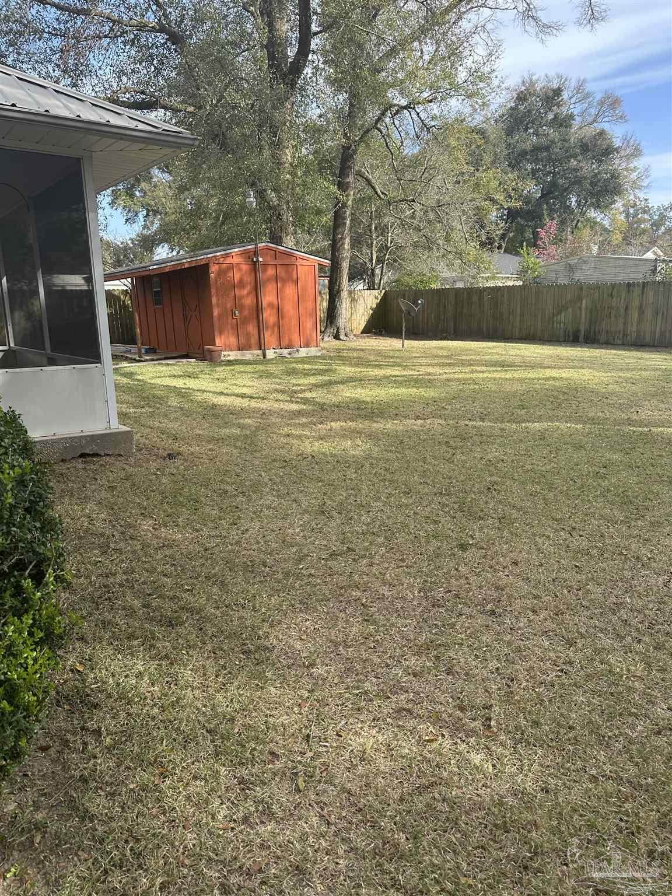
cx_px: 336
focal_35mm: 24
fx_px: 621
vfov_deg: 71.6
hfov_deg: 56.8
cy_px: 448
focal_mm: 6.86
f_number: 1.78
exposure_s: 1/935
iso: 80
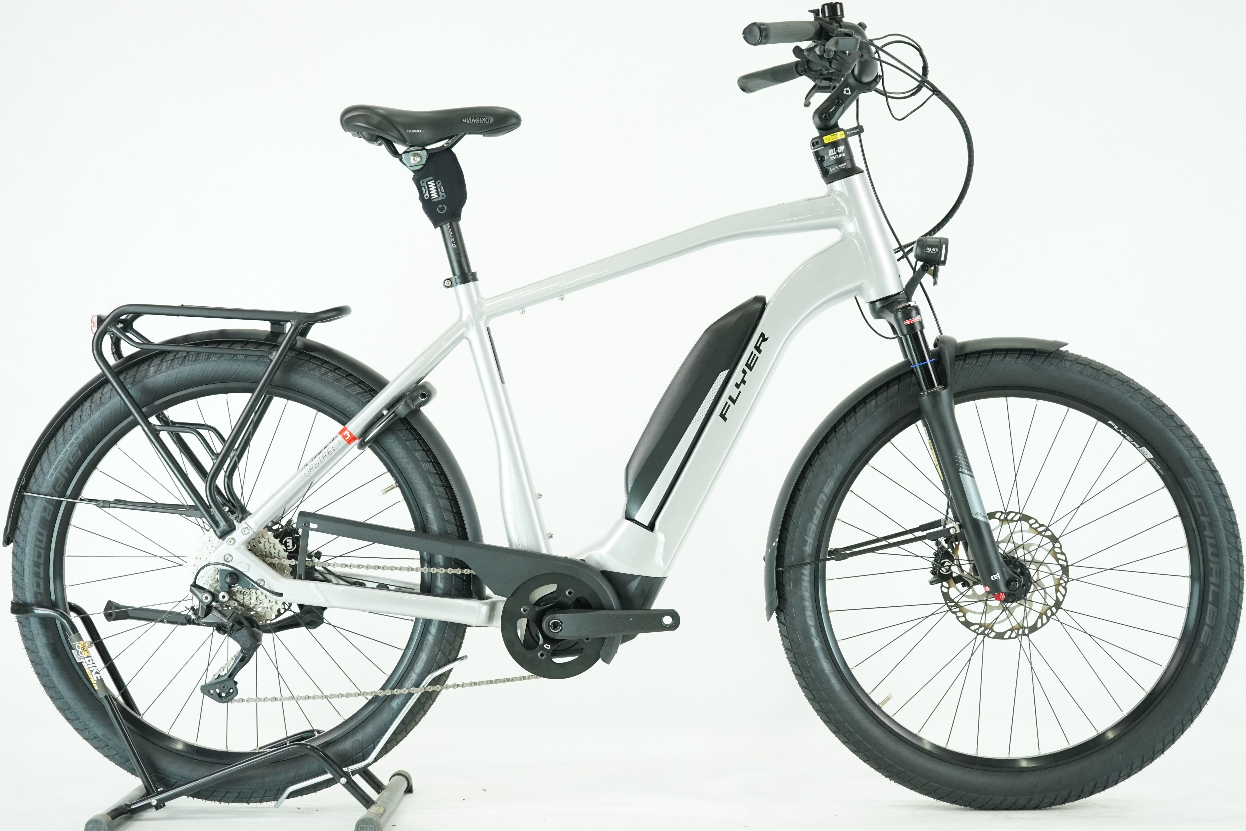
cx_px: 623
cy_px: 416
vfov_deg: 22.6
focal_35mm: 60
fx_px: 2077
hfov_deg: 33.4
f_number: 5
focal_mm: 60
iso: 2500
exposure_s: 1/200
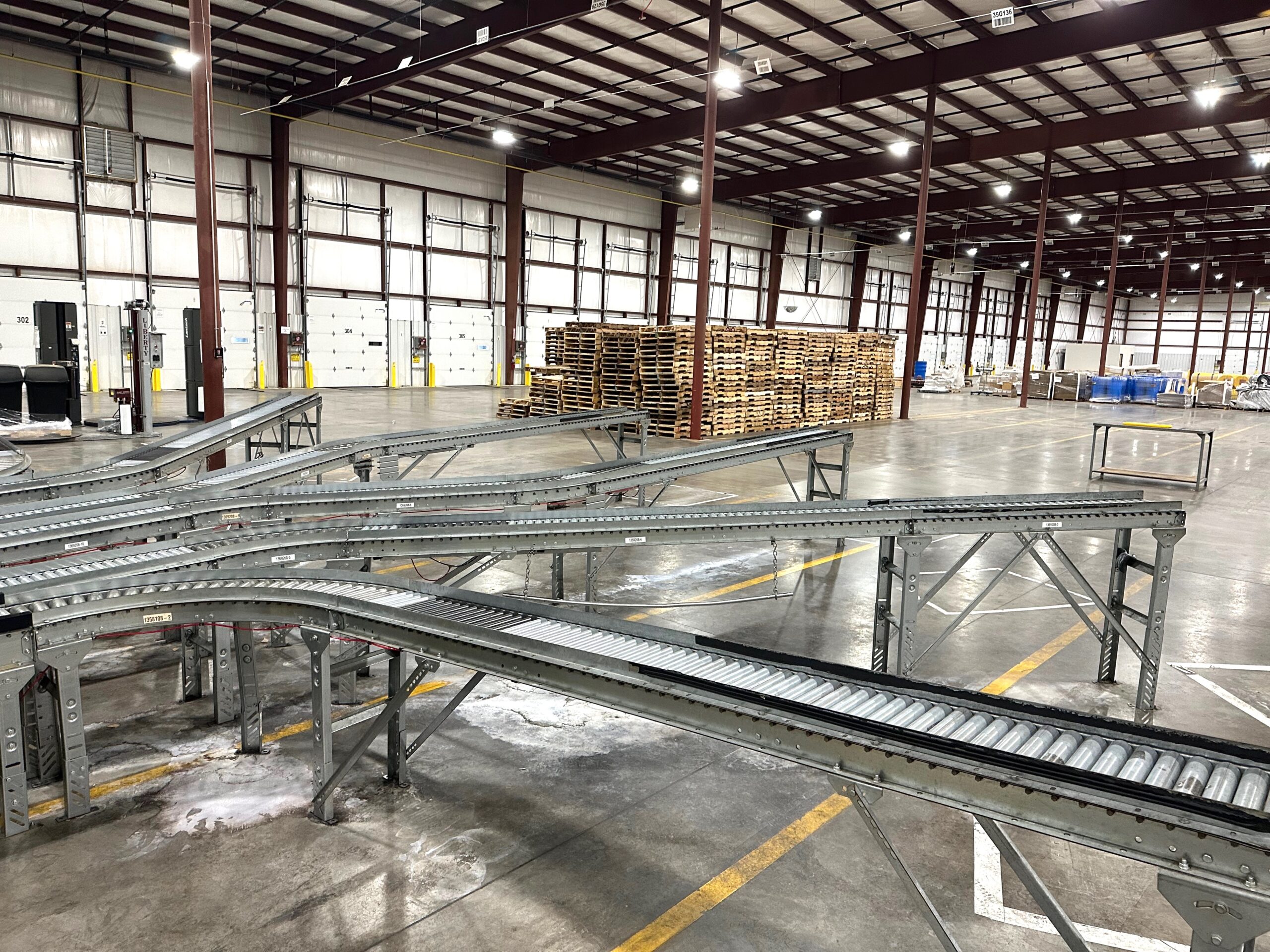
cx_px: 635
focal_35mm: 24
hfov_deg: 71.6
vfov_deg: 56.8
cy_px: 476
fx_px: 881
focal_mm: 6.86
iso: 400
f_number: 1.78
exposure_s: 1/60
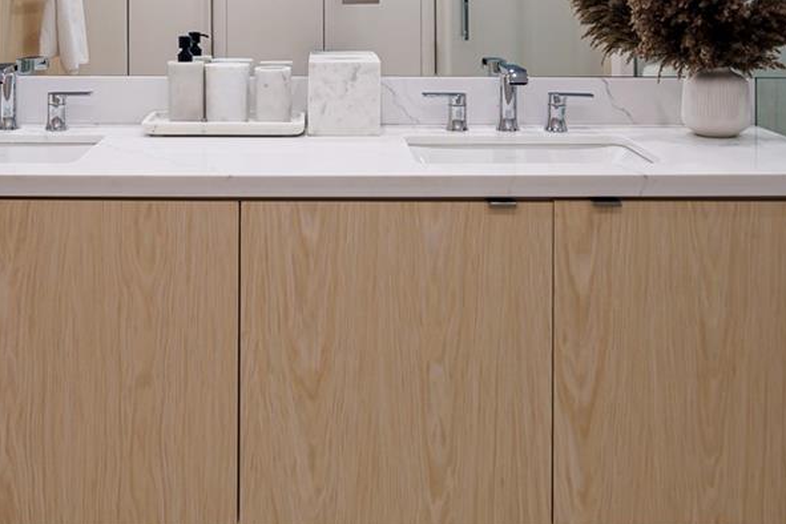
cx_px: 165
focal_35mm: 46
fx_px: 1004
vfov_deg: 27.6
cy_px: 5
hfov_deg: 41.1
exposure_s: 1/8
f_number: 5.6
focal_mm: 17
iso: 100
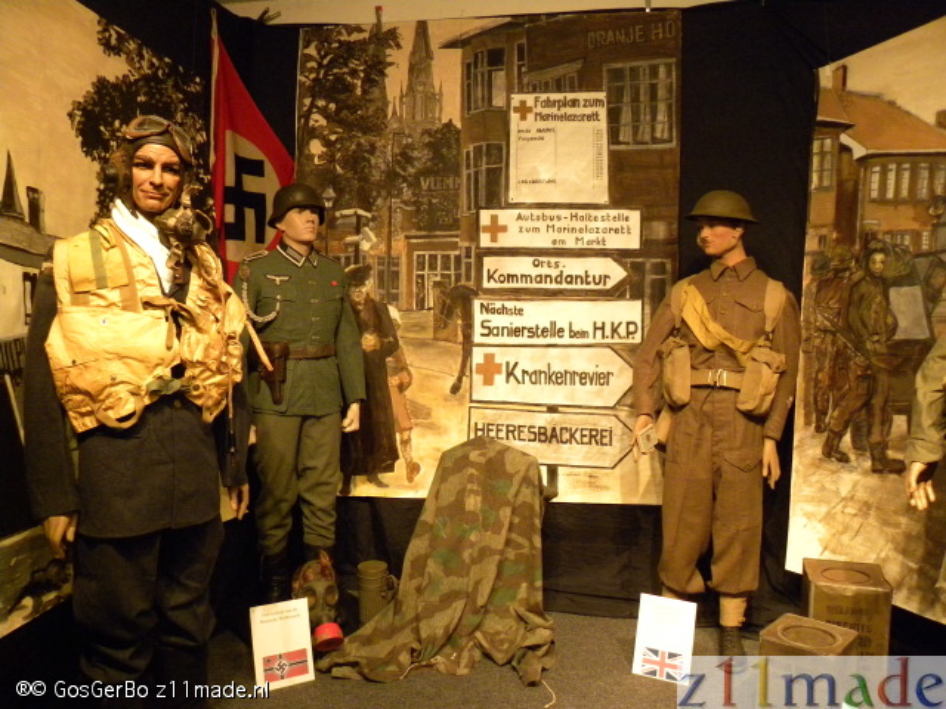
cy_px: 354
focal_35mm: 26
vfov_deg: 53.1
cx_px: 473
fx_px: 711
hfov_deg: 67.3
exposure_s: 1/9.6
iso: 555
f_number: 2.8
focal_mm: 4.6
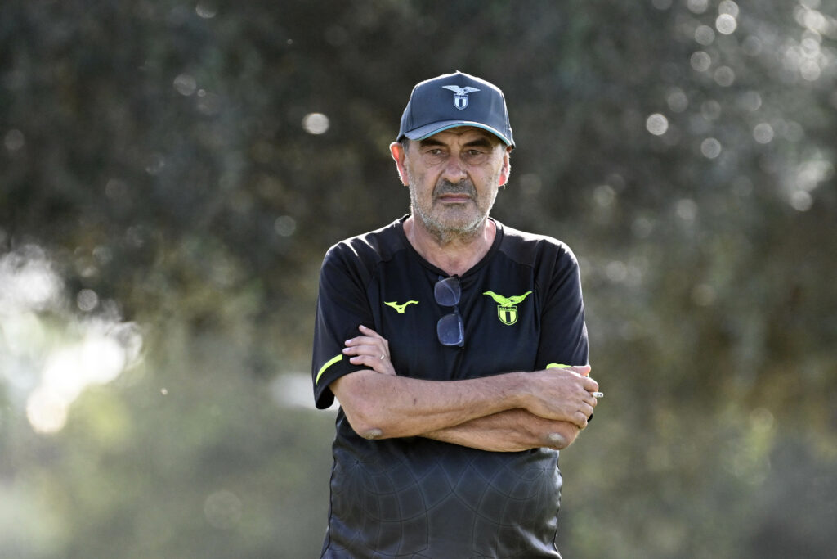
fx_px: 13951
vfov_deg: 2.3
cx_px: 418
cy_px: 280
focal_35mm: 600
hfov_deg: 3.4
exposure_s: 1/1600
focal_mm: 400
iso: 2000
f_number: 5.6
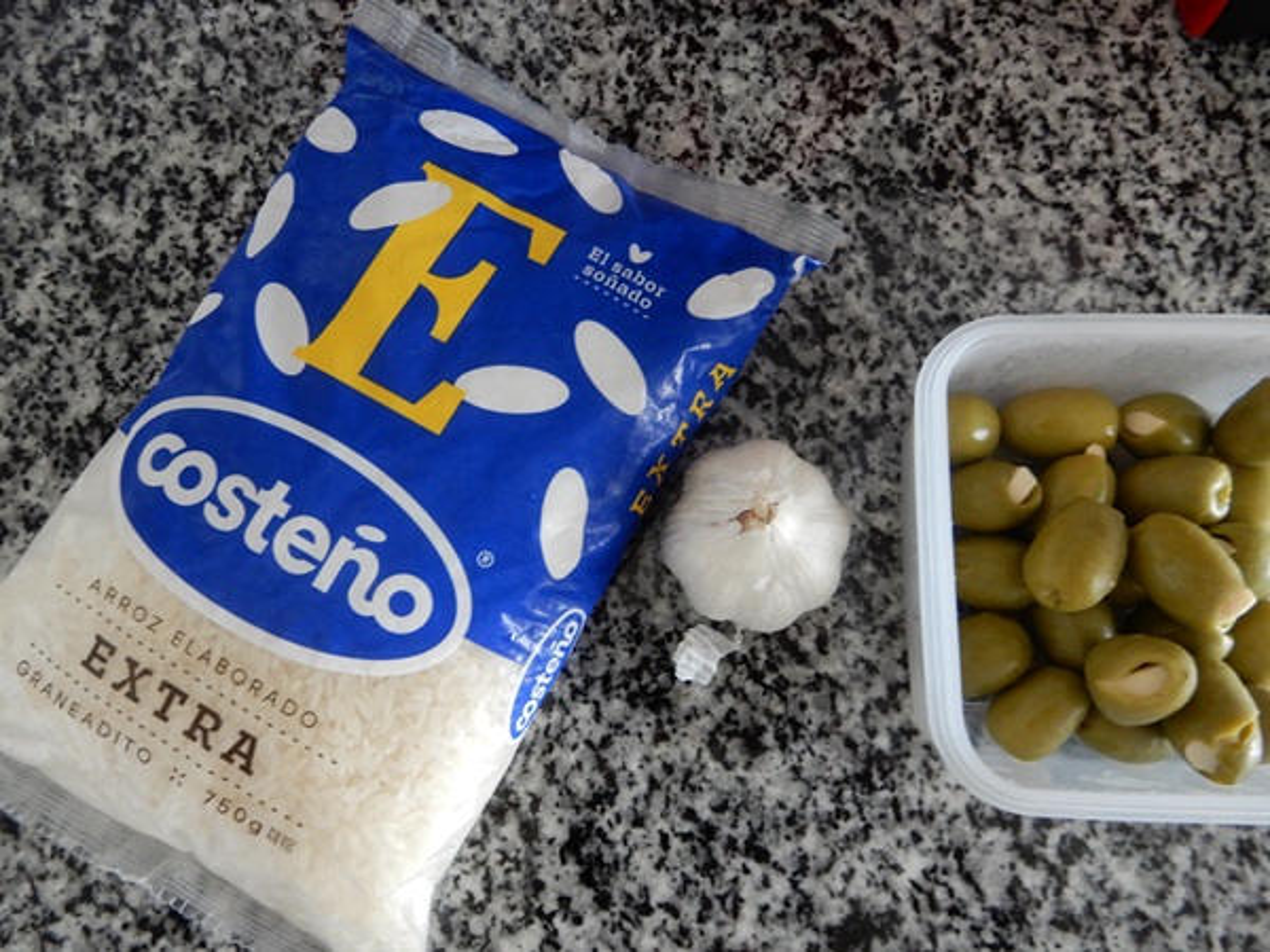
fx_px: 881
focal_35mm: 24
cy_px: 476
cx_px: 635
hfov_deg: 71.6
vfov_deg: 56.8
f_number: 3.4
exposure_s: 1/13
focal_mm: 4.3
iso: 400
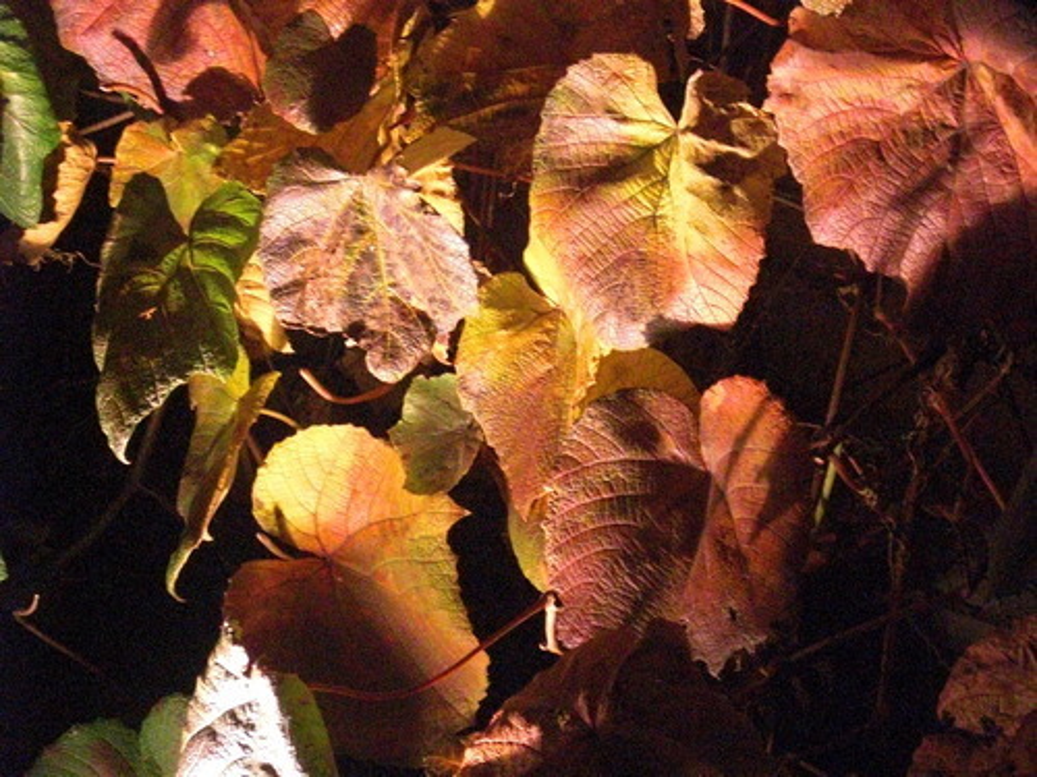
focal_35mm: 89
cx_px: 518
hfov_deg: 22.0
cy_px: 388
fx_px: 2666
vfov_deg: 16.6
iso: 1600
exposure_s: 1/80
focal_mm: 15.7
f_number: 4.8
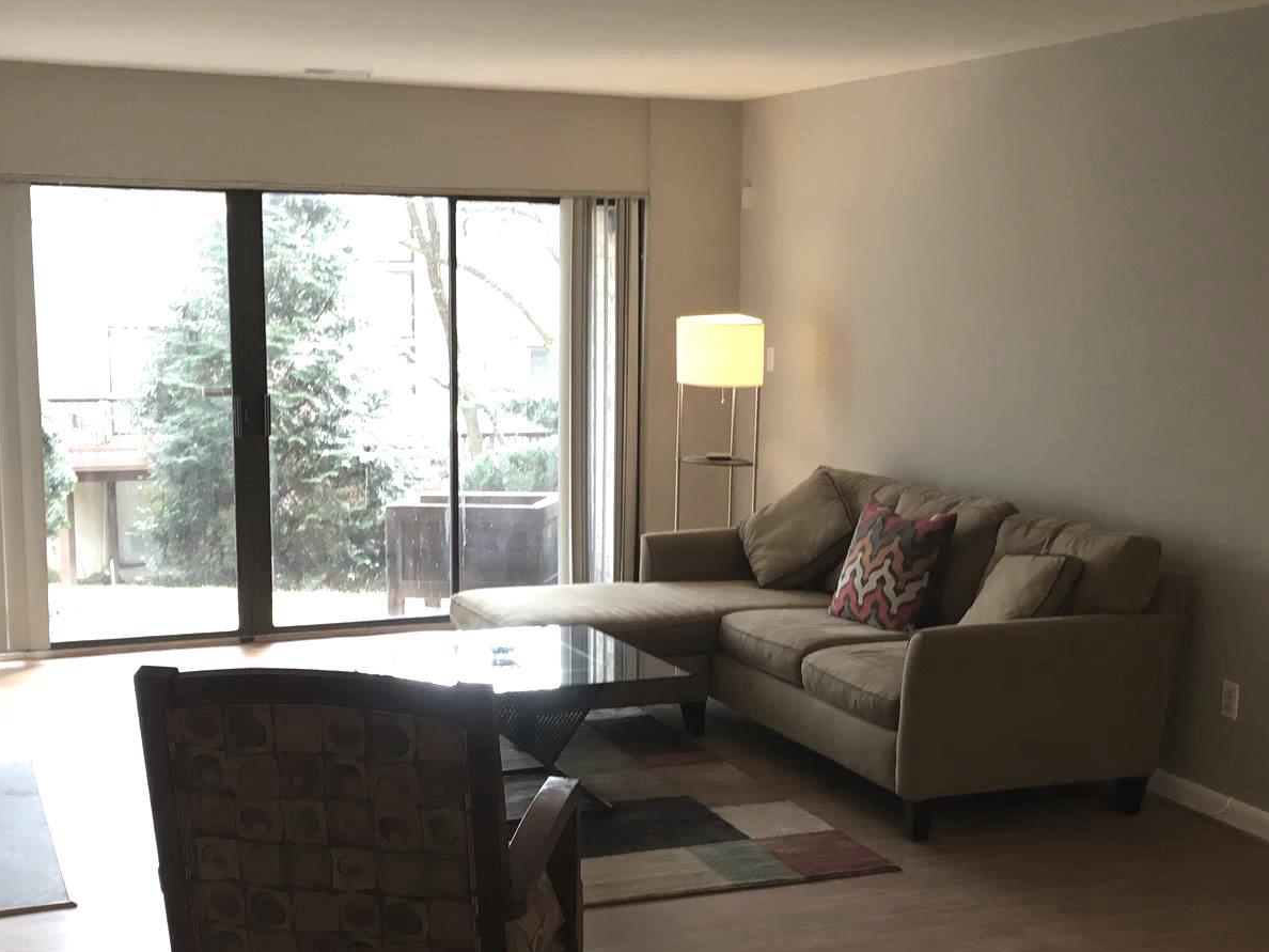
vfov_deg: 29.0
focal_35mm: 50
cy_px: 572
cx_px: 698
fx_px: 1833
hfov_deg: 38.2
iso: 50
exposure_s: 1/30
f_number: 2.2
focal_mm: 4.15
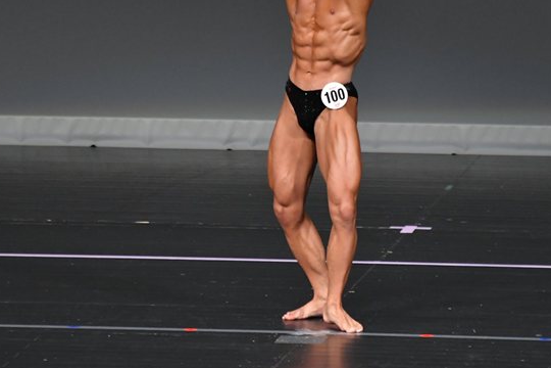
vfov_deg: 2.6
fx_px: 8234
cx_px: 298
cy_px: 132
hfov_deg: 3.8
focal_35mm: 538
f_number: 5.6
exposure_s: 1/400
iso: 4000
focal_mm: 250
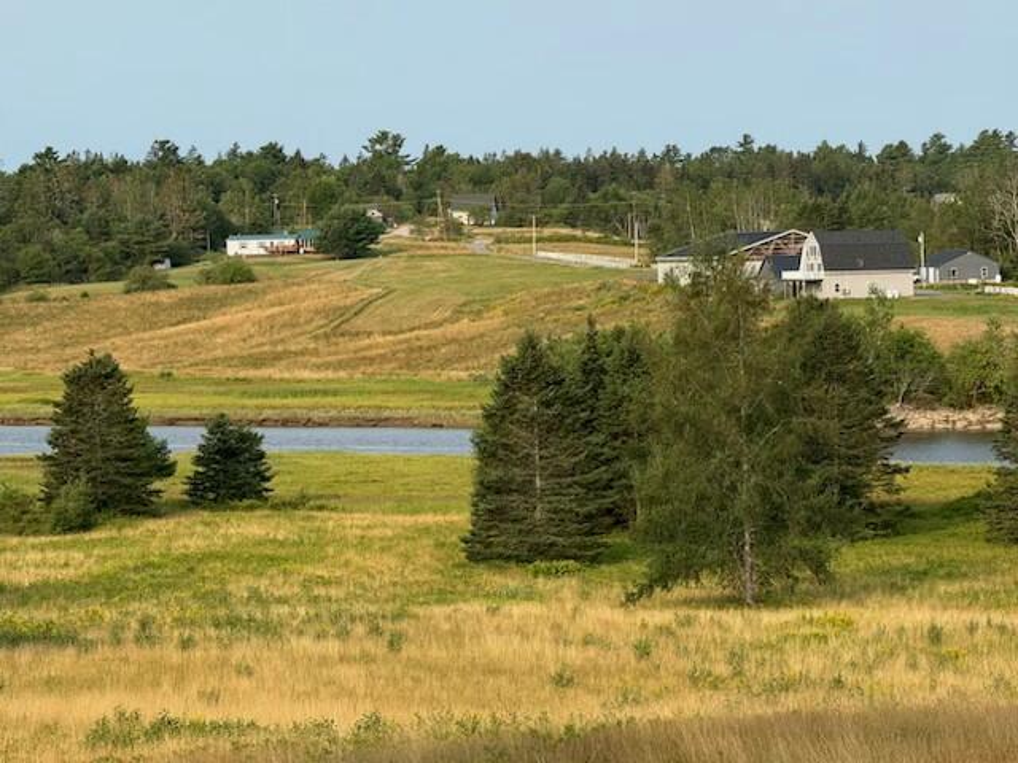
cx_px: 509
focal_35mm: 120
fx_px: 3529
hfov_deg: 16.4
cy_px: 382
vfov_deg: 12.3
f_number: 2.8
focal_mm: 15.66
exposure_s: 1/728
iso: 50
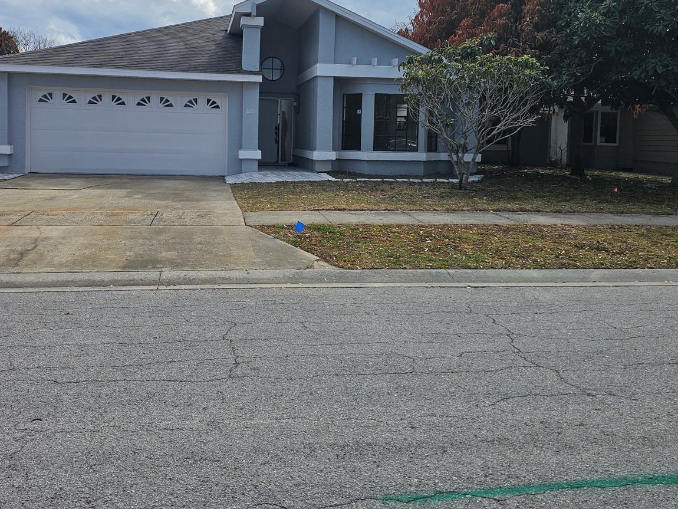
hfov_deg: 56.5
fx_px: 627
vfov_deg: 43.4
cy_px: 159
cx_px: 284
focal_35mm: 32
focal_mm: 6.3
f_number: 1.7
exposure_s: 1/1636
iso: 12
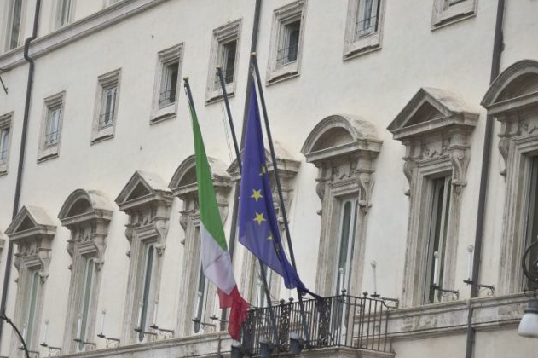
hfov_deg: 12.8
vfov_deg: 8.6
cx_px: 257
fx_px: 2390
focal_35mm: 160
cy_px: 181
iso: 1000
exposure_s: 1/2500
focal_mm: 145
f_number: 20
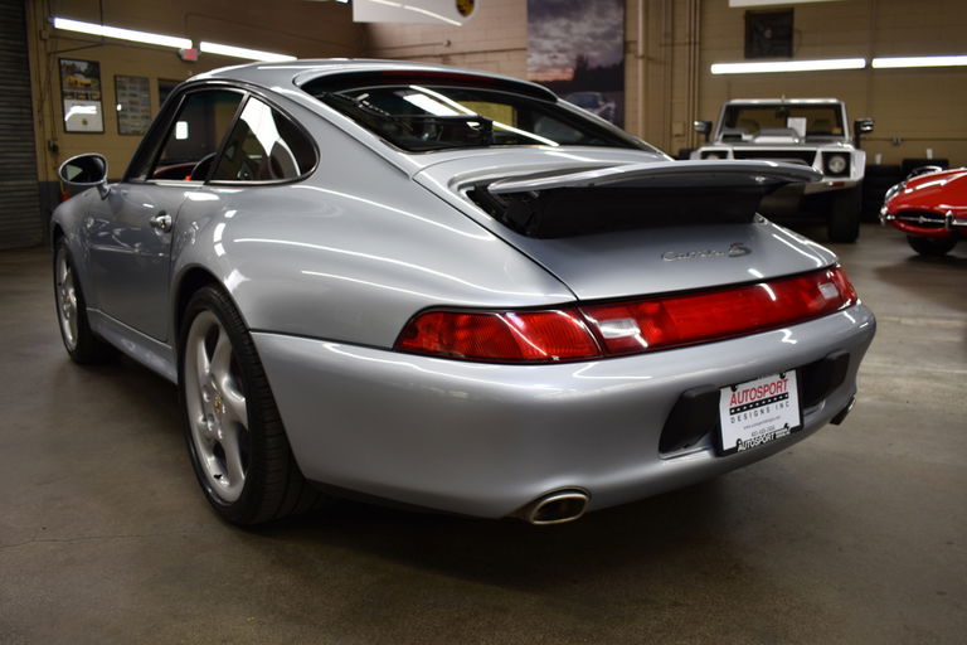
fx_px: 806
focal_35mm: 30
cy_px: 322
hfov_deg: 61.9
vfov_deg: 43.6
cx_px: 484
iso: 110
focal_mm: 20
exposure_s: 1/30
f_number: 3.8
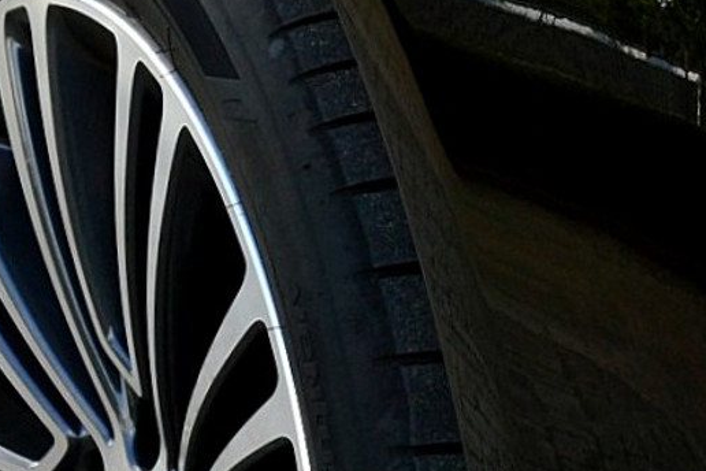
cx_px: 1167
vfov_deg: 4.7
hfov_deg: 7.0
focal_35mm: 290
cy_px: 4
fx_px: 5687
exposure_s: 1/160
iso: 400
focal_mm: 52
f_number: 9
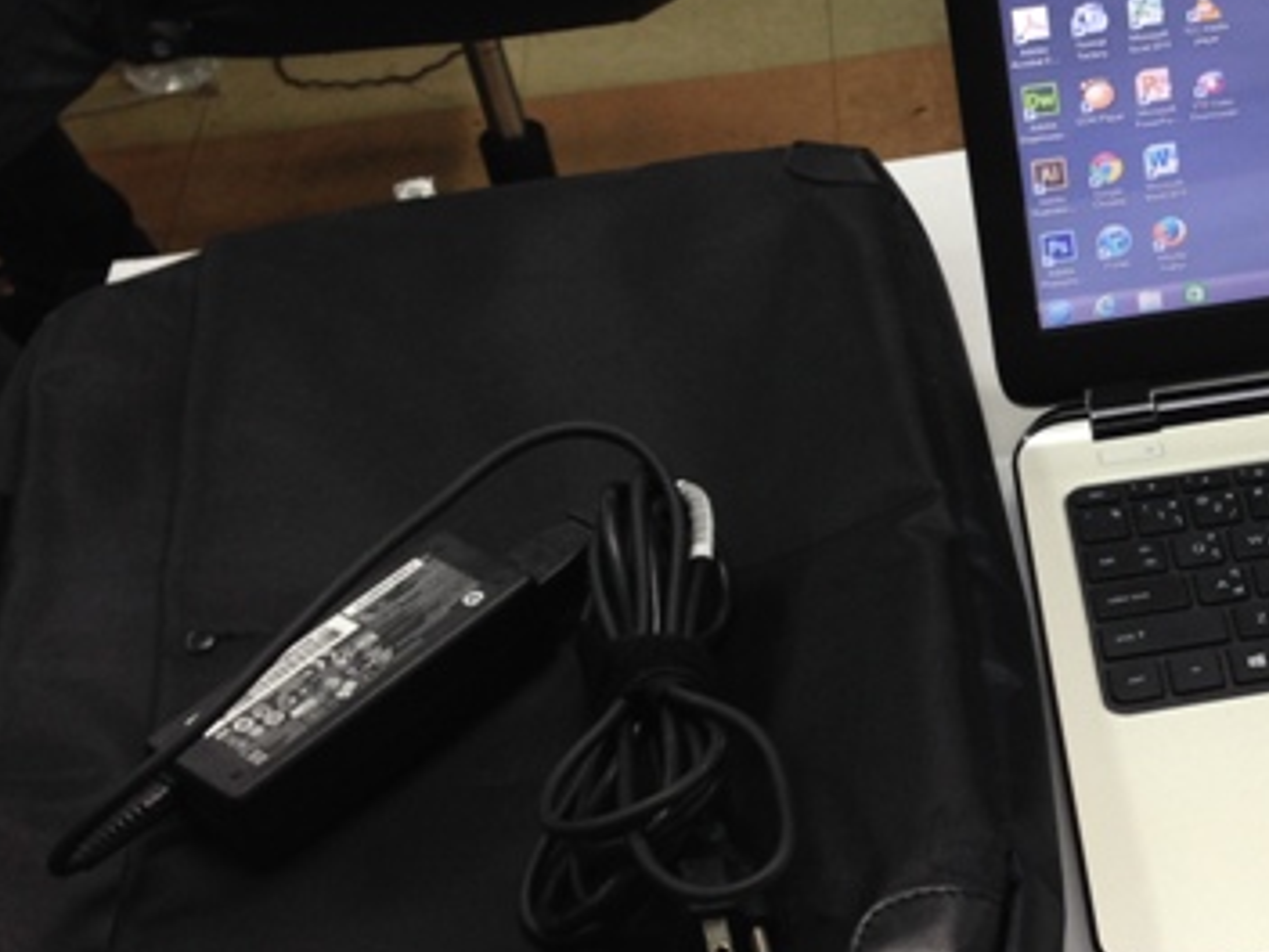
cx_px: 1283
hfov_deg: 24.7
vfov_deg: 19.6
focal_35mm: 75
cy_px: 404
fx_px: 2749
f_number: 2.4
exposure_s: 1/24
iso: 50
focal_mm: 4.12
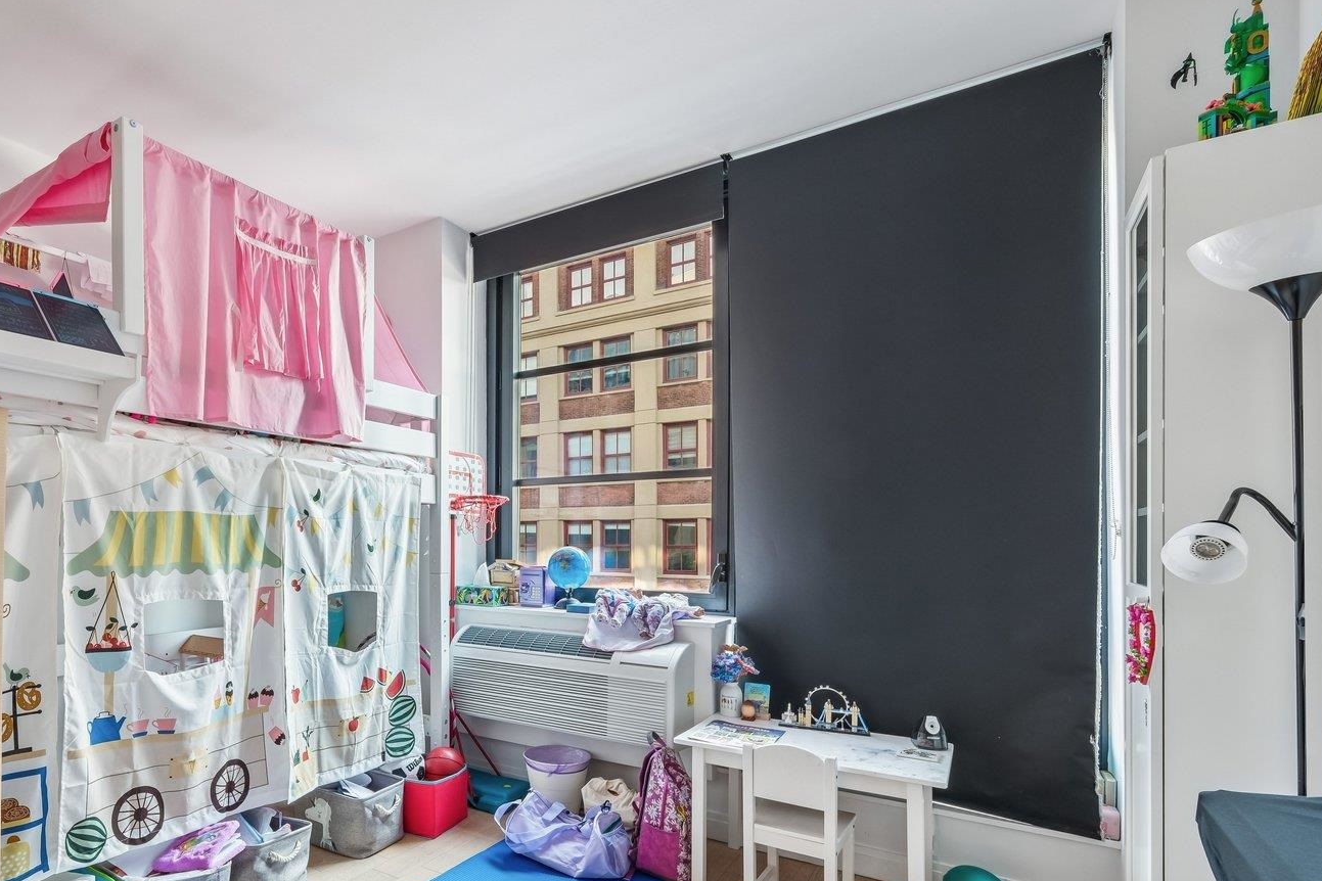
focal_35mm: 19
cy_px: 540
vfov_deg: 63.8
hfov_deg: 84.3
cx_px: 454
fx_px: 698
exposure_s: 1/3.33
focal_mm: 8
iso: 200
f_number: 8
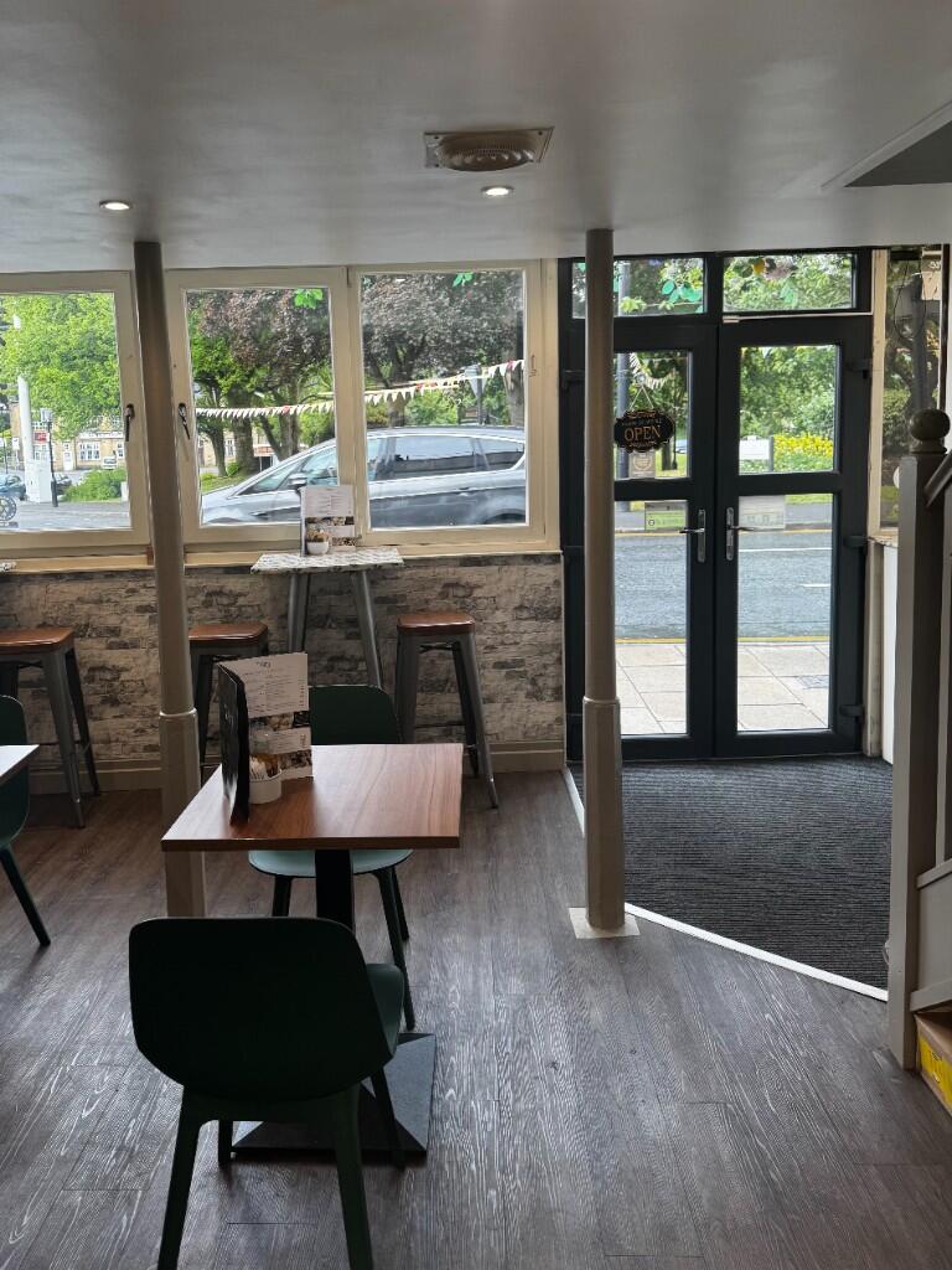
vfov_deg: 71.6
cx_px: 476
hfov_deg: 56.8
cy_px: 635
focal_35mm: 24
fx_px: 880
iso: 64
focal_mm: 6.76
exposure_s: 1/100
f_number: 1.78
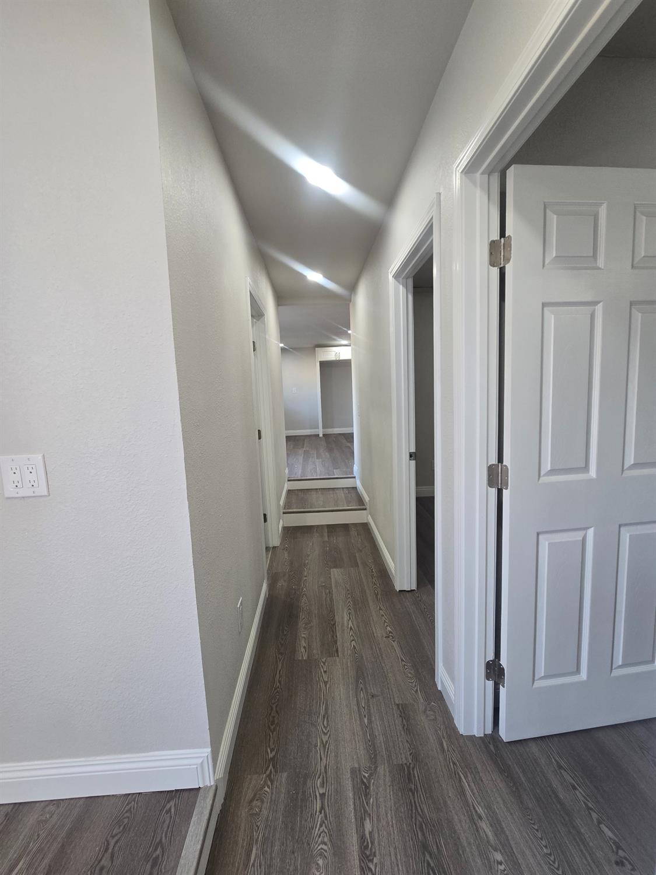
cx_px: 328
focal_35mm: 13
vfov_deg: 106.2
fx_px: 328
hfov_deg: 89.9
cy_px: 438
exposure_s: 1/60
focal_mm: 2.2
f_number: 2.2
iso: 80
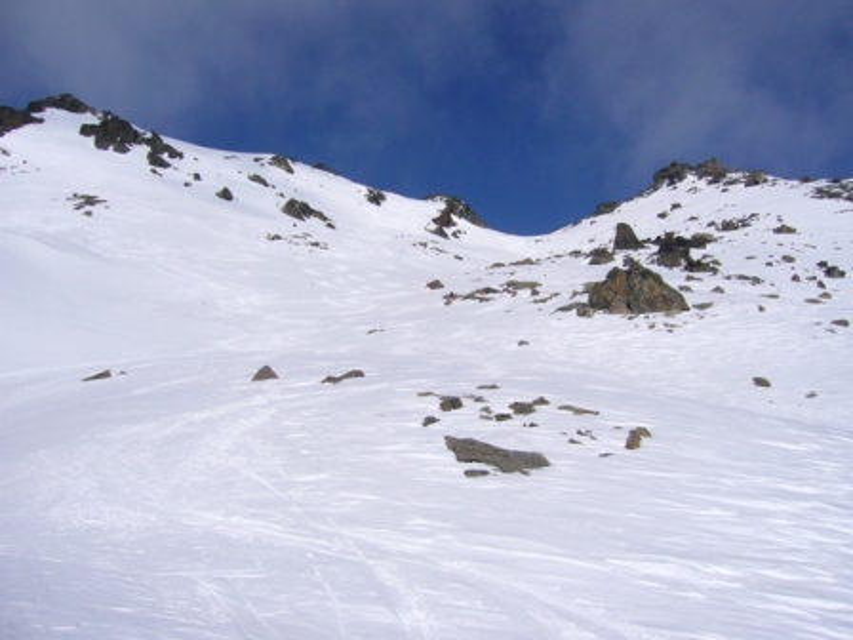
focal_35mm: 35
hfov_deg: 52.6
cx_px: 426
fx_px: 862
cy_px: 320
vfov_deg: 40.7
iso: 100
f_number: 5.6
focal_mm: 5.8
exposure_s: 1/2000
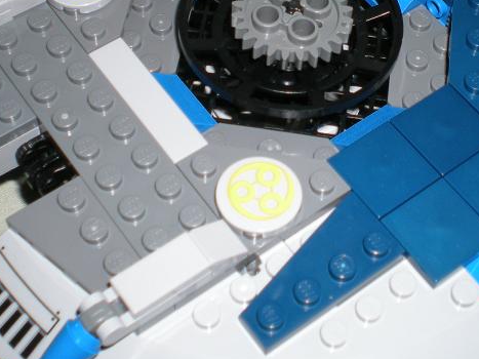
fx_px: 1038
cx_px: 293
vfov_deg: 19.5
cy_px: 85
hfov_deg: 25.9
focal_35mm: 75
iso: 64
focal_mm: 6.3
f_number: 3.1
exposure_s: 1/60
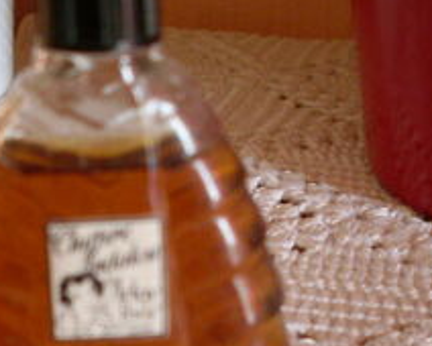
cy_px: 279
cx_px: 137
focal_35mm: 84
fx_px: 1075
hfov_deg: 22.6
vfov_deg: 18.1
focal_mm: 6.3
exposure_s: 1/30
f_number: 2.8
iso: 200
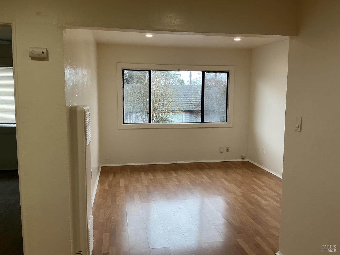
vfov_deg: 48.2
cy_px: 128
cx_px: 170
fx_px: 285
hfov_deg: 61.7
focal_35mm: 29
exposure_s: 1/60
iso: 40
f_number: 1.8
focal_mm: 3
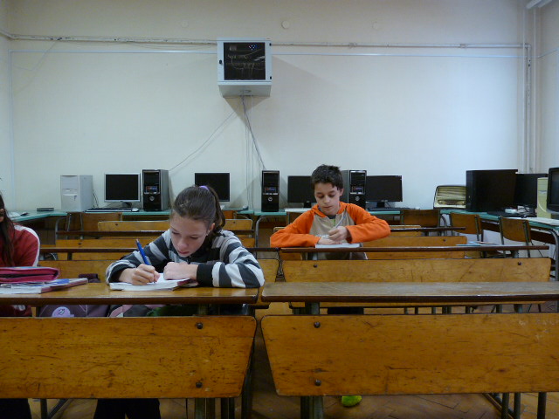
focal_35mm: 27
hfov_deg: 65.3
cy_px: 210
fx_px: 436
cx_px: 280
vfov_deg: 51.4
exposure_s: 1/30
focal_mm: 4.8
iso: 320
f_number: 2.8
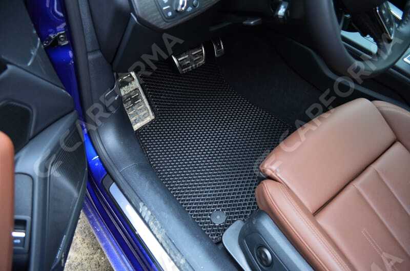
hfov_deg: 67.5
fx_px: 307
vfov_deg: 47.7
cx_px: 205
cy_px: 136
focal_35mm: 27
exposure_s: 1/45
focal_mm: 18
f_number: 3.5
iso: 800
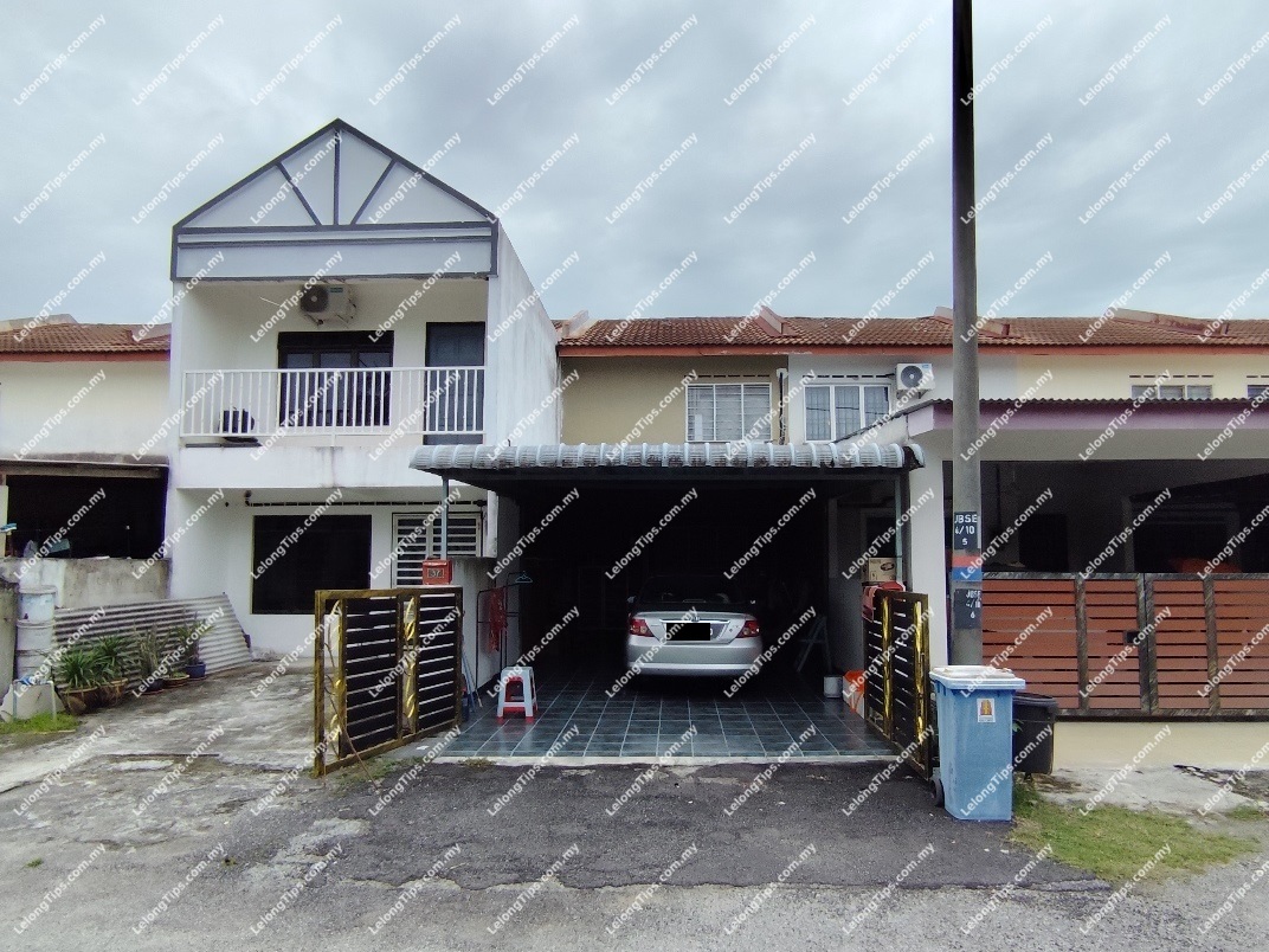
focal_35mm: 16
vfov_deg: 78.1
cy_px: 476
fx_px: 587
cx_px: 634
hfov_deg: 94.5
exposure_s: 1/3553
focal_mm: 1.65
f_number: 2.2
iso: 50
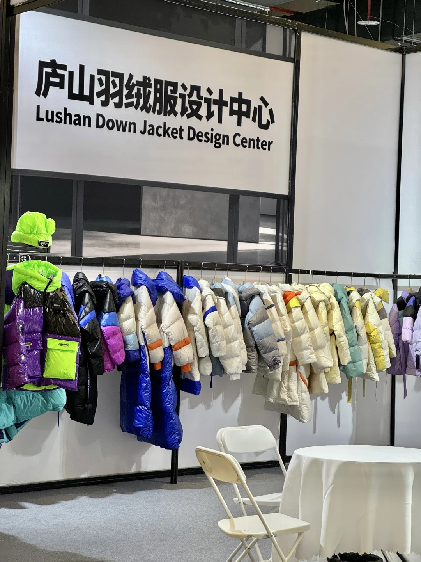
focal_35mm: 77
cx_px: 210
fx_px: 1249
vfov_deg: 25.3
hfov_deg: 19.1
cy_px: 281
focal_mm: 9
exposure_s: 1/100
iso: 200
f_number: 2.8
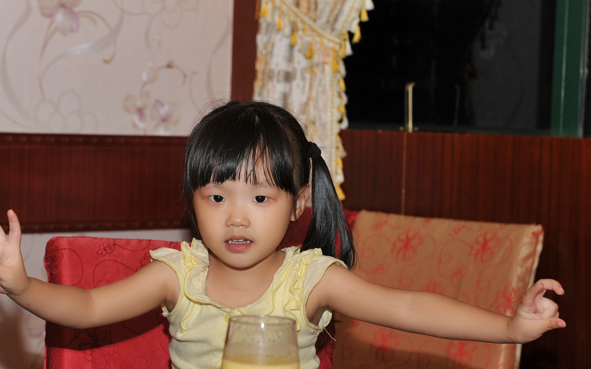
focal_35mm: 84
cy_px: 221
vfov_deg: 15.5
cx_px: 292
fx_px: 1353
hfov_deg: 24.6
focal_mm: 70
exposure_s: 1/80
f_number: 5.6
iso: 200
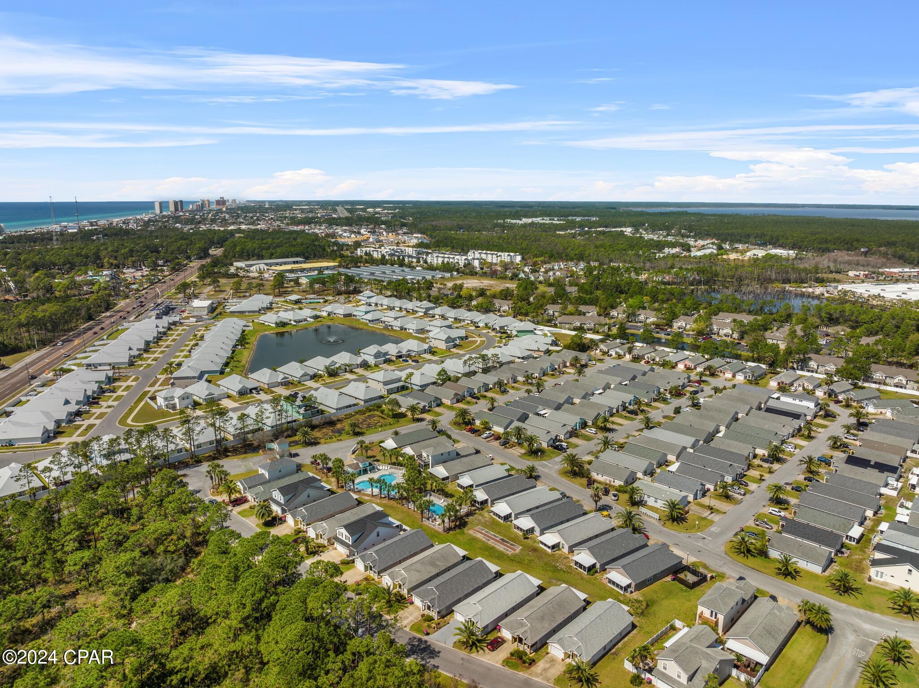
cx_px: 460
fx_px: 637
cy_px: 344
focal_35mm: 24
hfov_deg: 71.6
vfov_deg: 56.8
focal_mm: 12.29
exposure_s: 1/1600
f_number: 4
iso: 100
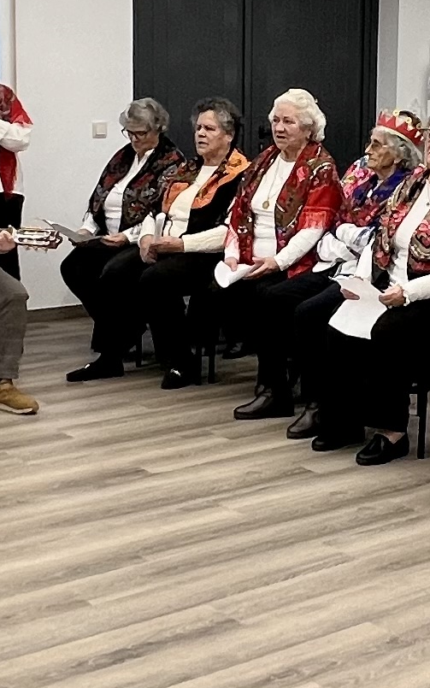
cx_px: 376
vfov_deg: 29.7
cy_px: 268
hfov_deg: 18.6
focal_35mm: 69
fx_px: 1294
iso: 125
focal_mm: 1.57
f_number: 1.8
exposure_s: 1/100
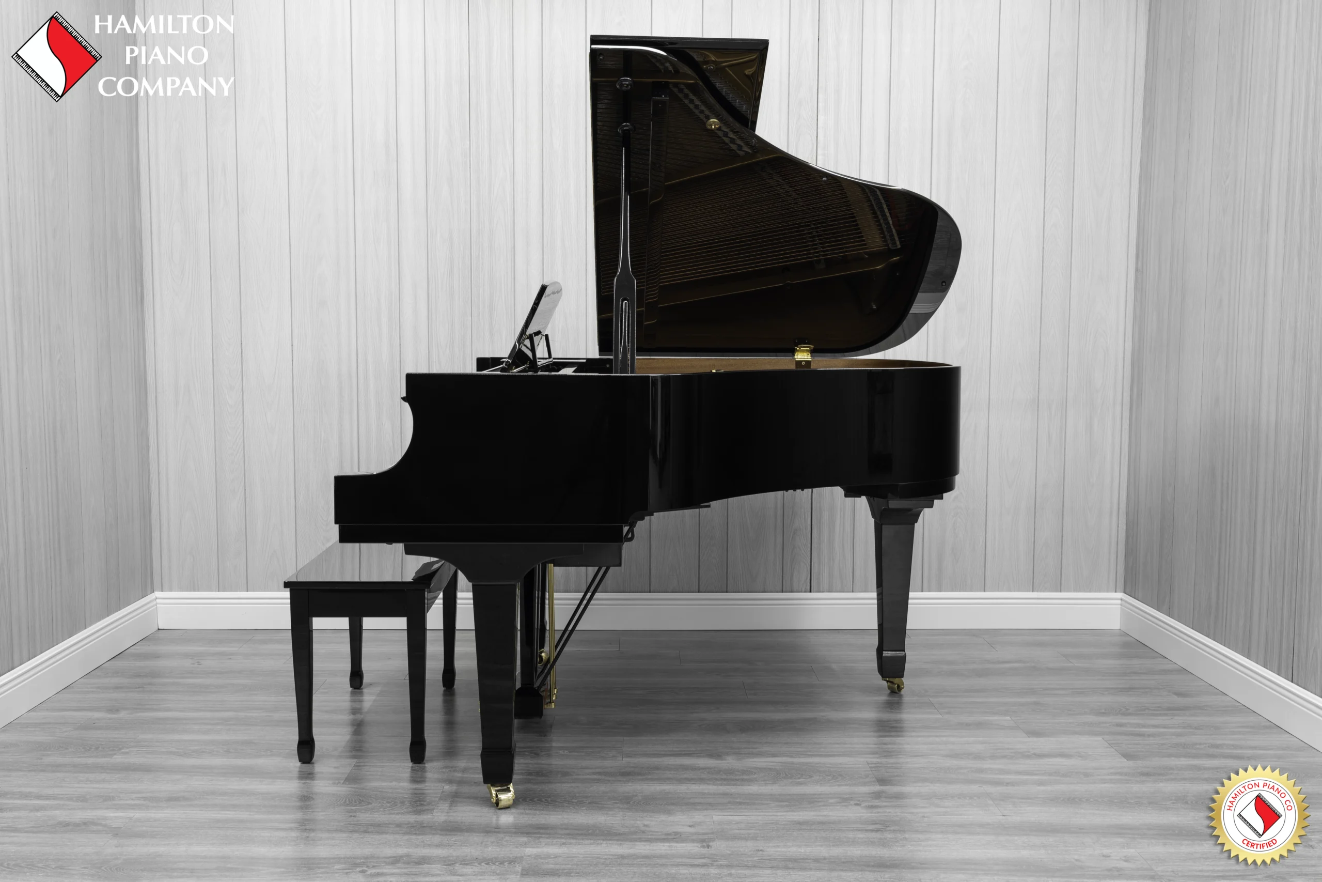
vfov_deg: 37.9
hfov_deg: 54.4
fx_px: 1285
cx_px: 661
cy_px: 441
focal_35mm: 35
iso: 100
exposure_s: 1/1.67
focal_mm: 35
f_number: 10
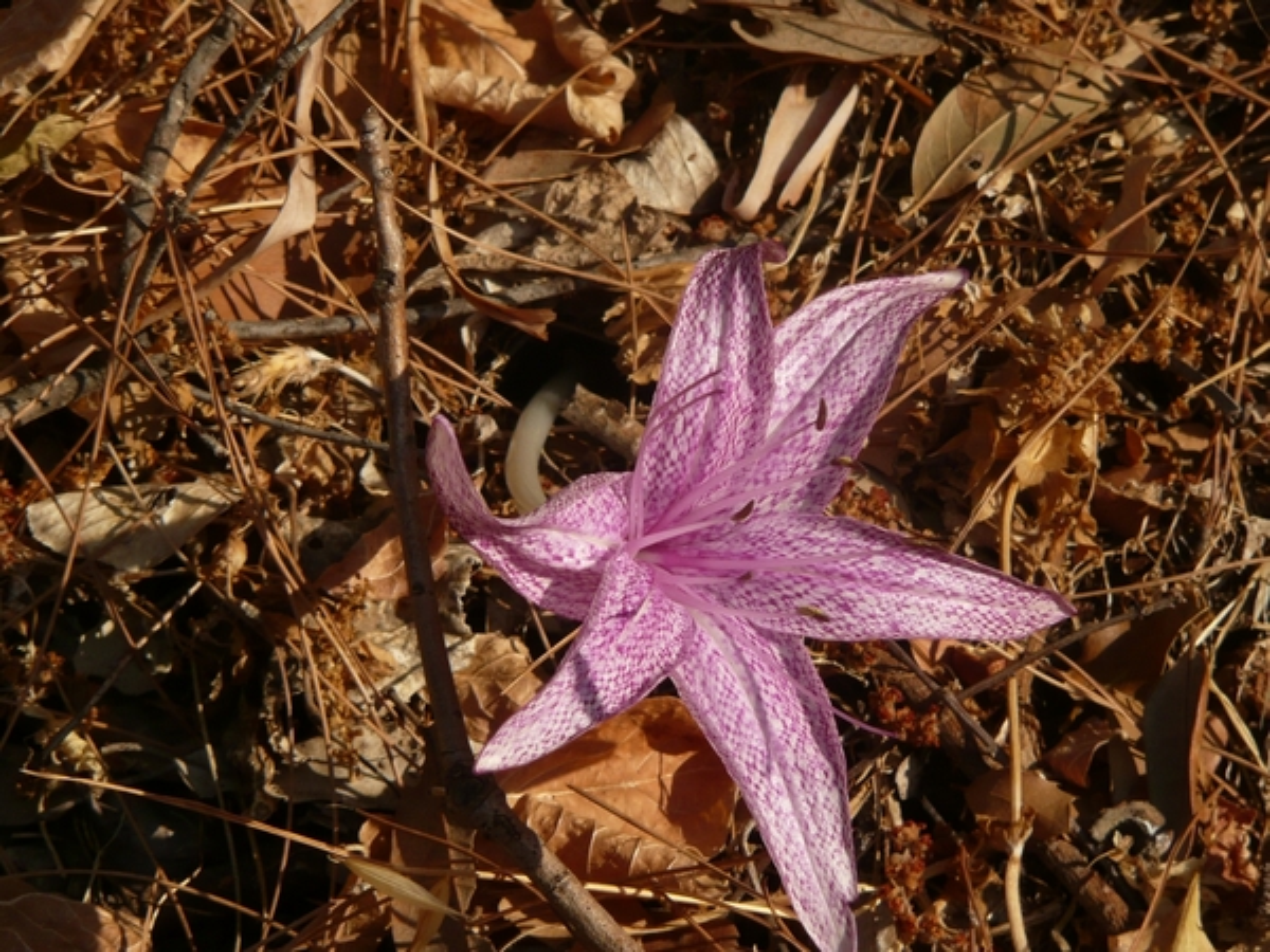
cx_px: 635
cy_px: 476
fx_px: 12327
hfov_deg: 5.9
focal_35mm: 336
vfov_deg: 4.4
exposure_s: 1/500
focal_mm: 46
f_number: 4.9
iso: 100
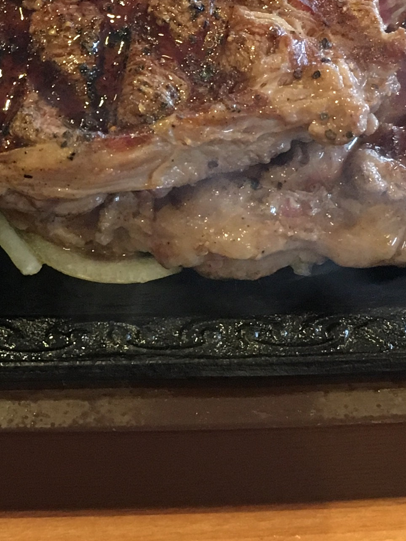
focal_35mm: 91
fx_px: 1423
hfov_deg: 16.1
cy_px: 205
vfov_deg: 21.5
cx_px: 71
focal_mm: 4.15
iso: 200
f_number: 2.2
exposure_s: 1/24
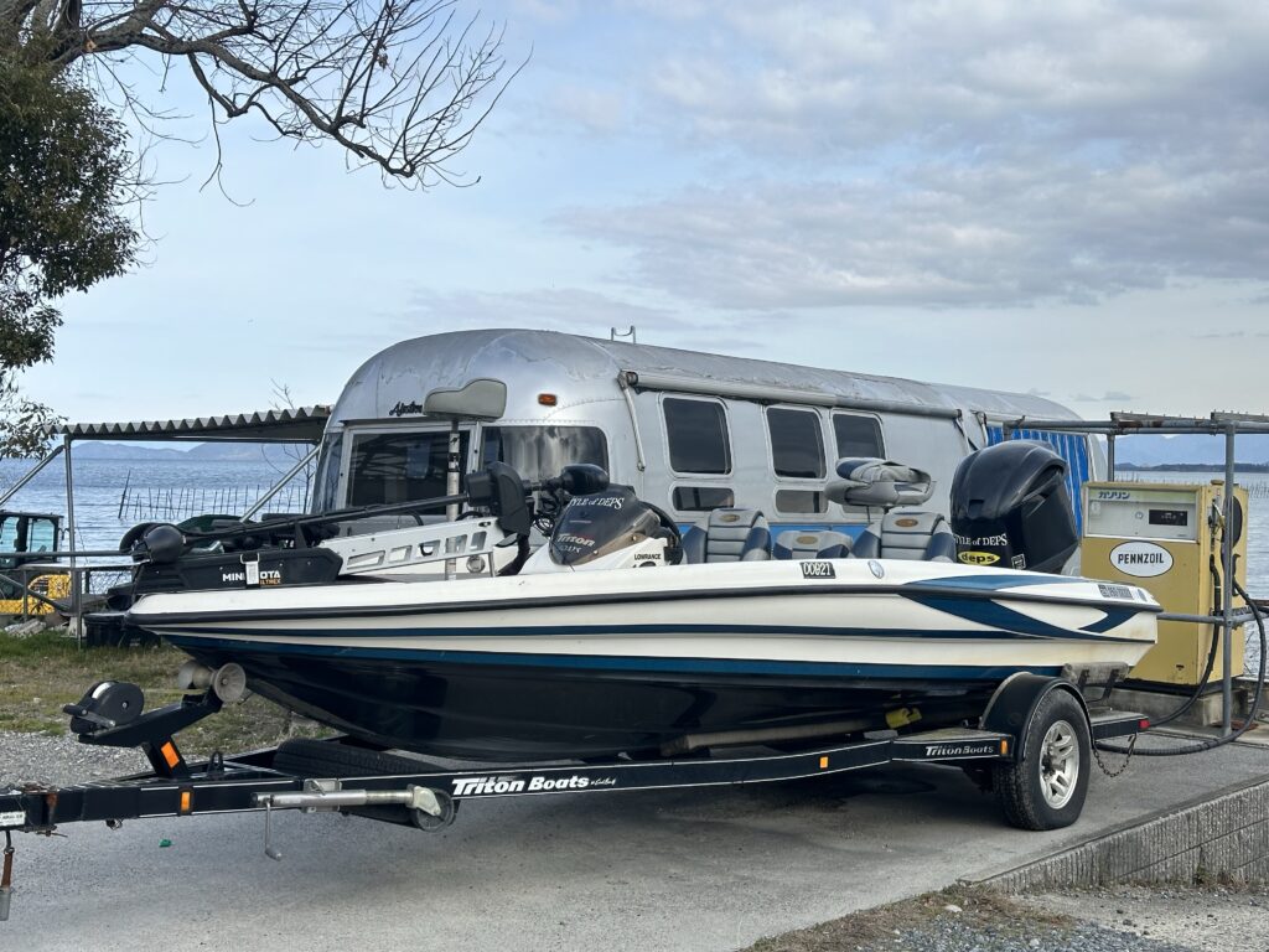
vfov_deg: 30.3
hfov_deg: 39.7
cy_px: 476
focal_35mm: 48
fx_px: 1760
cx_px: 634
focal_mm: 6.86
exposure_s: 1/1475
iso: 64
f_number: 1.78
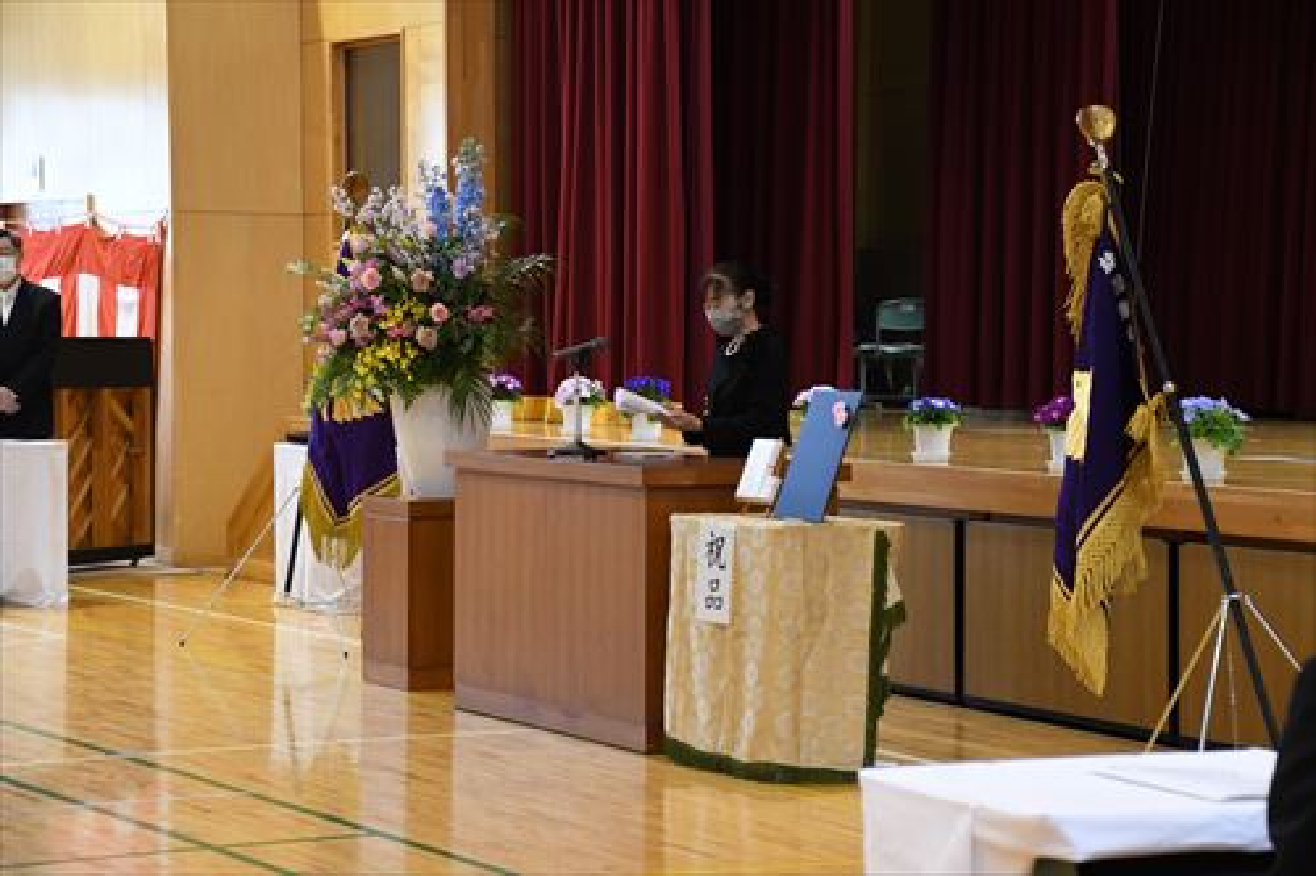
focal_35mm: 98
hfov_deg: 20.9
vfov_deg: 14.0
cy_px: 438
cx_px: 658
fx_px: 3563
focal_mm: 65
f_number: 5
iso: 1600
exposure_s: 1/100
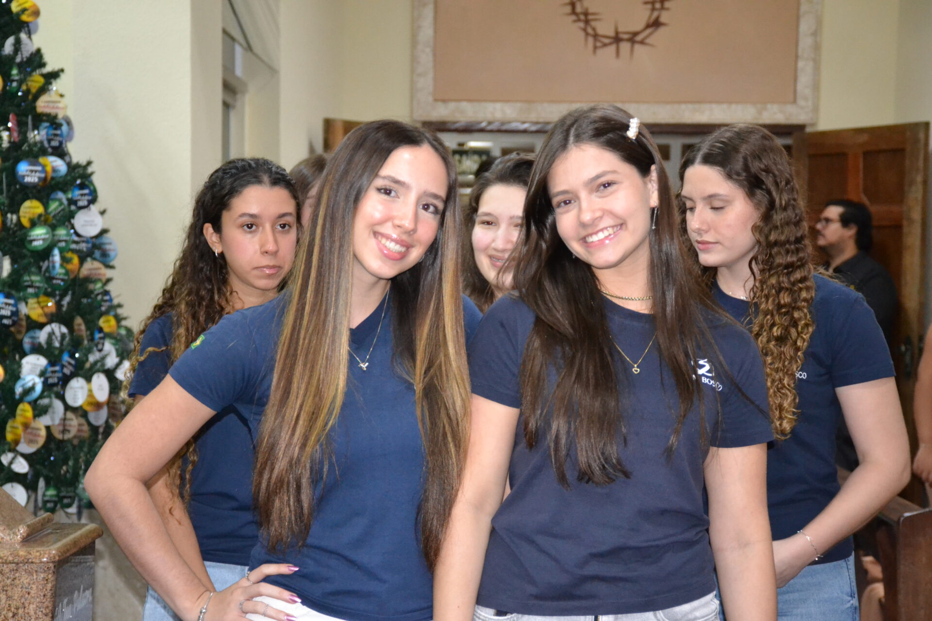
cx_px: 466
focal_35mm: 84
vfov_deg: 16.3
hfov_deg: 24.2
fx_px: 2174
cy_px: 310
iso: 3200
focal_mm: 56
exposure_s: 1/60
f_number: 4.8
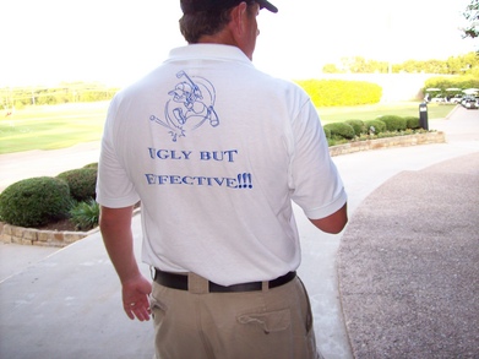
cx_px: 240
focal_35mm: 36
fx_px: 498
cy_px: 180
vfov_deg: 39.6
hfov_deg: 51.4
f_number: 2.7
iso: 80
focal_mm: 6
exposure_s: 1/64
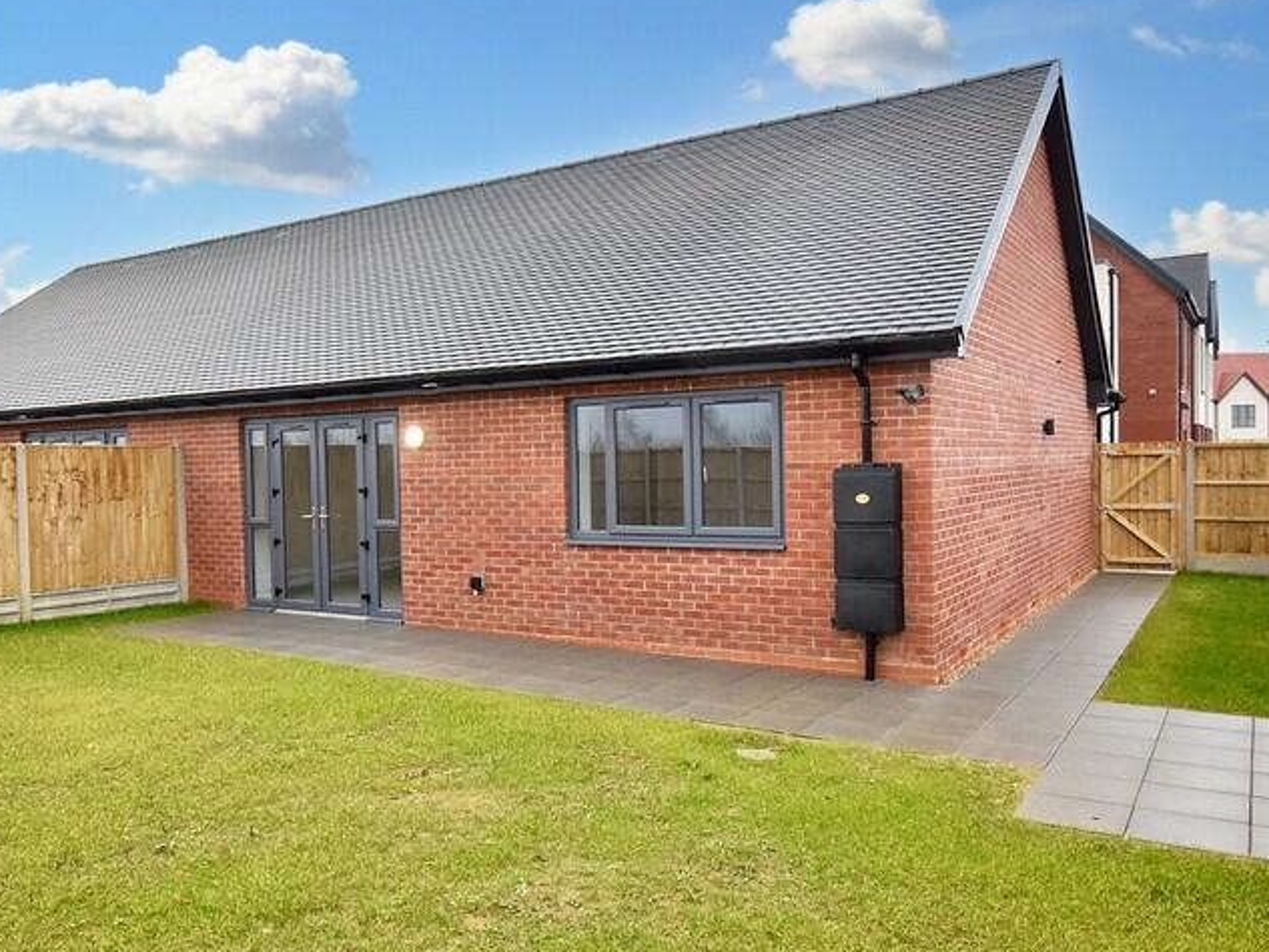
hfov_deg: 63.2
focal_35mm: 28
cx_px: 549
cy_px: 498
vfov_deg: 49.7
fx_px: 1027
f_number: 5
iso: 800
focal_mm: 12
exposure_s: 1/100
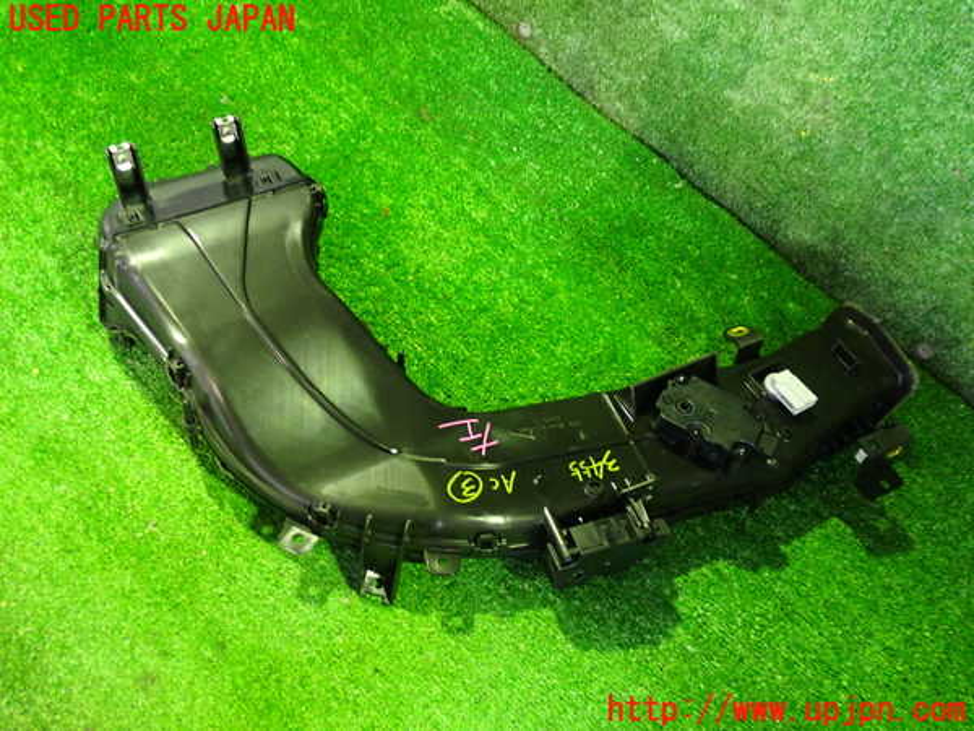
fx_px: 1013
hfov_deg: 51.4
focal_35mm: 36
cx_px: 487
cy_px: 366
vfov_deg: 39.7
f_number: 2.5
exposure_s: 1/13
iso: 800
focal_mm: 6.37
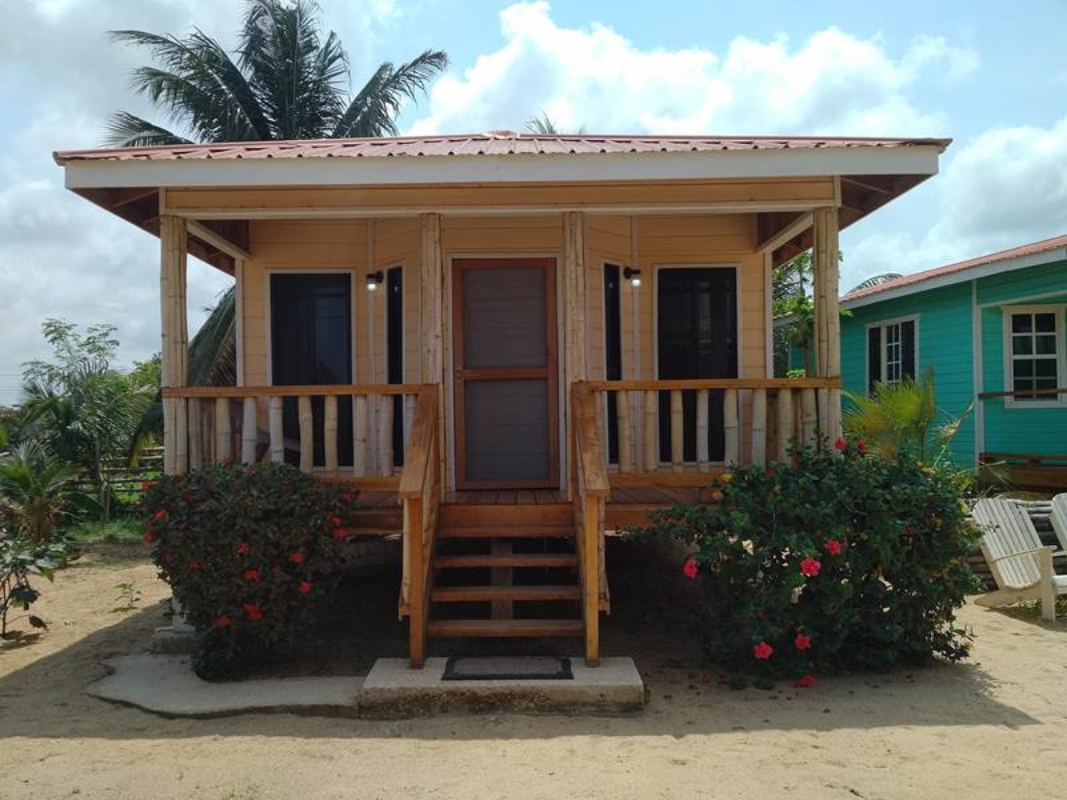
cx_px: 534
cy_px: 400
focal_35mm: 27
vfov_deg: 51.4
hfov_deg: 65.3
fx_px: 832
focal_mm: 4.75
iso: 50
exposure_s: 1/1650
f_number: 2.2
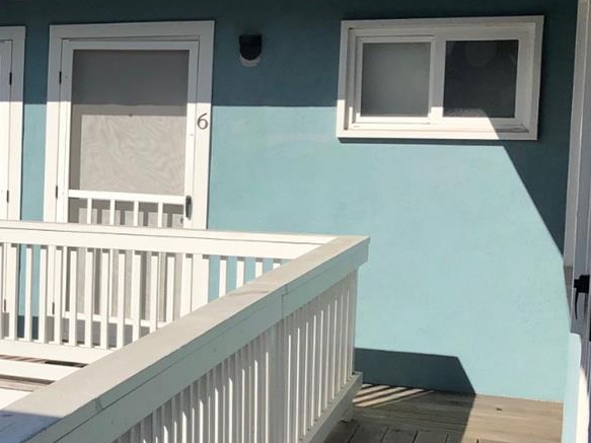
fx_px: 1229
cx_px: -76
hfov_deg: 25.0
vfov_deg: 20.4
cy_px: 224
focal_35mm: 72
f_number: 1.8
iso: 20
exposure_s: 1/4000
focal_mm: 4
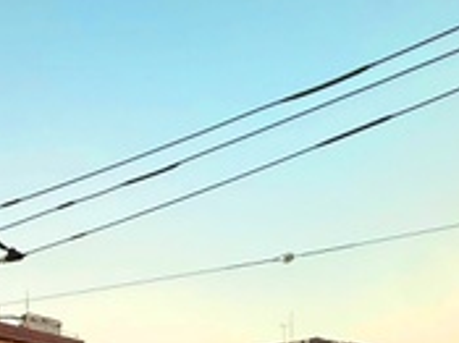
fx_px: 742
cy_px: 491
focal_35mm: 56
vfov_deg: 22.2
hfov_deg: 31.4
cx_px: -16
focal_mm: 2.22
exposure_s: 1/99
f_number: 2.2
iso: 80
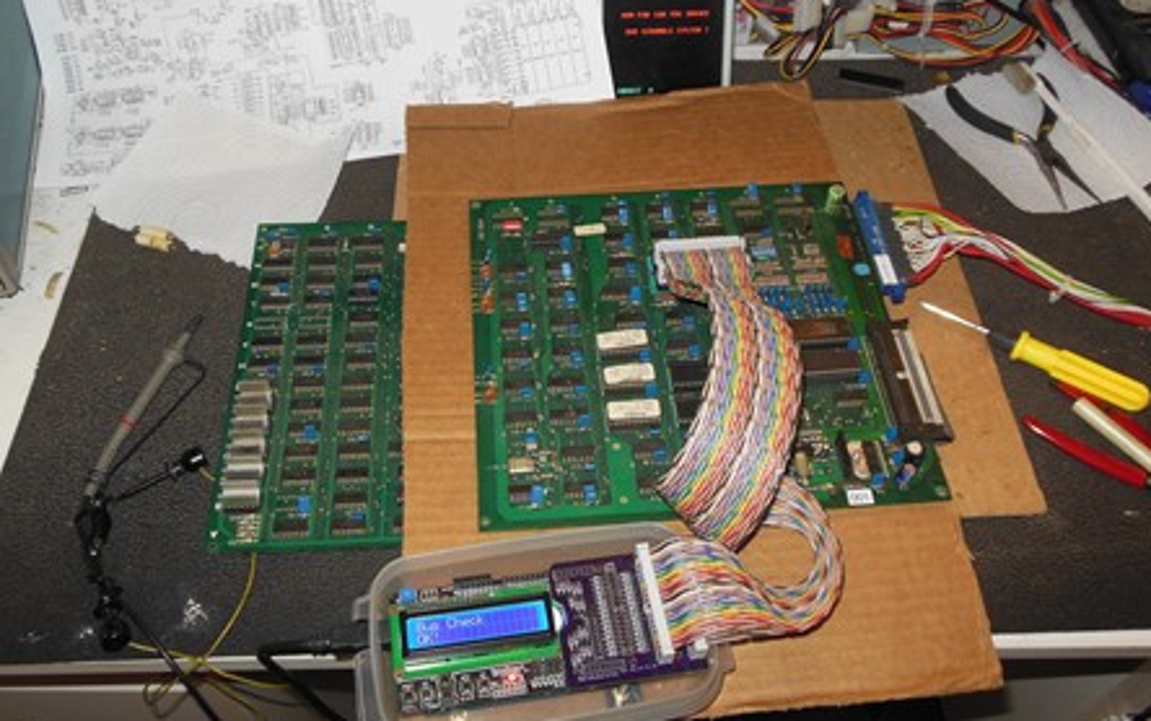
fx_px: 973
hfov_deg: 61.2
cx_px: 578
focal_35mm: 31
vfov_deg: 40.6
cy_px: 319
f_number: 3.3
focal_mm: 5.2
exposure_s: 1/25
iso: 125
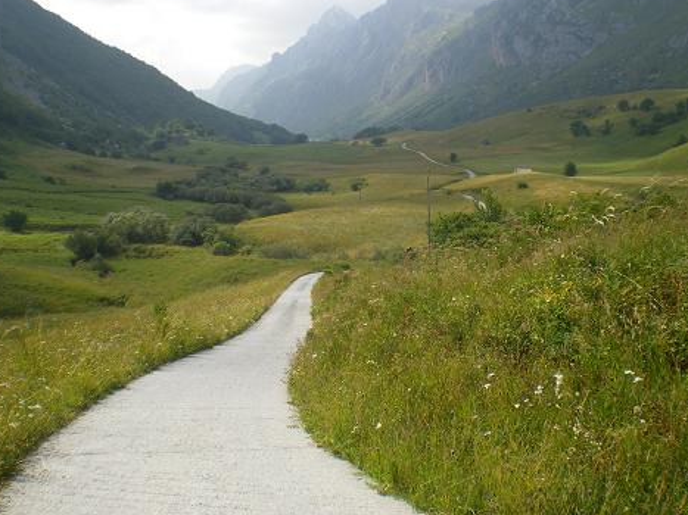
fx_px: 854
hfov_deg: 43.9
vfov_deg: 33.6
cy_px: 268
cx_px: 345
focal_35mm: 43
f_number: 4.6
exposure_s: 1/250
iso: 64
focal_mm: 6.3
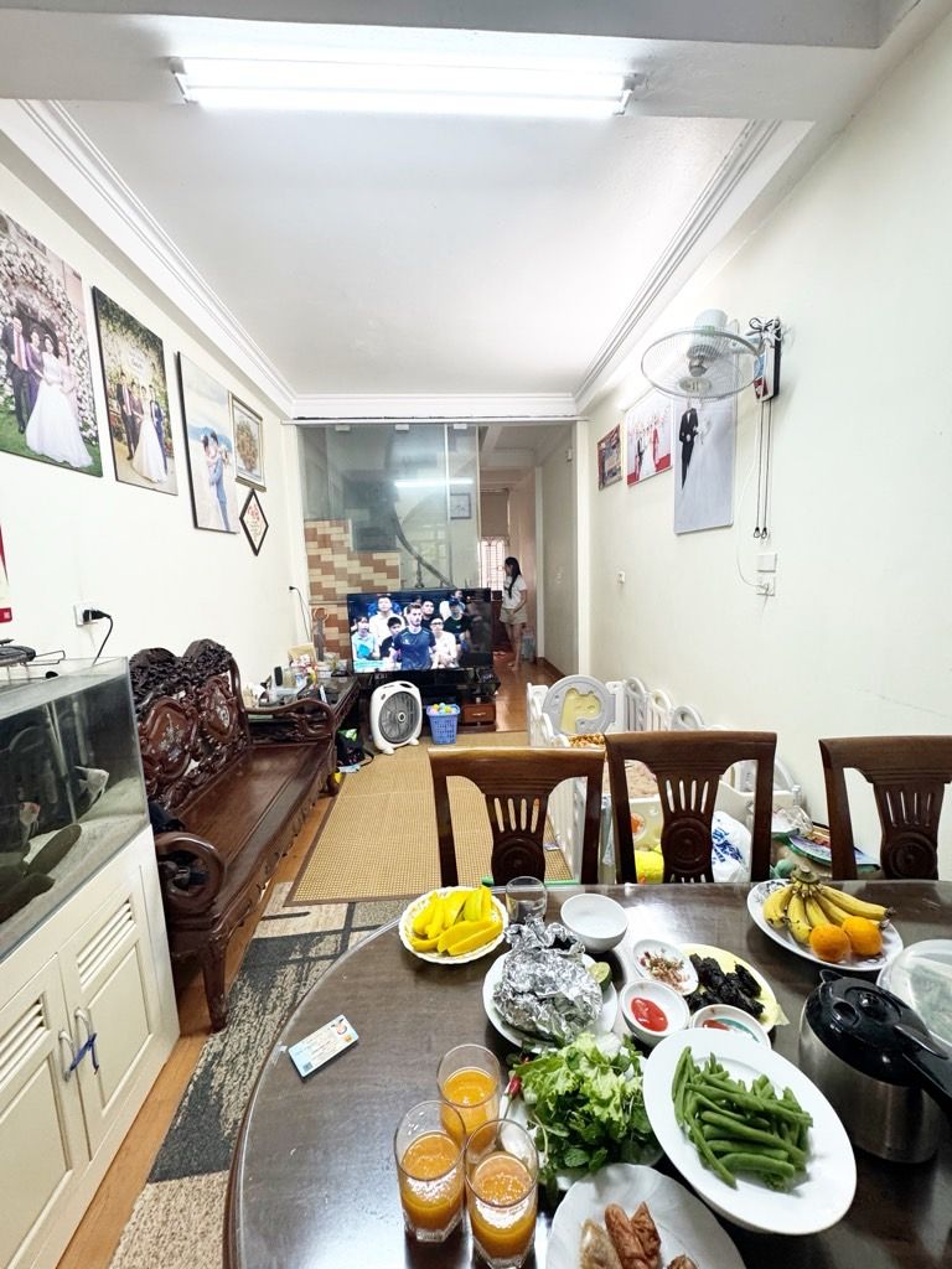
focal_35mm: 14
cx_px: 476
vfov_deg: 102.1
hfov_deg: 85.7
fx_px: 513
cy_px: 634
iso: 250
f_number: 2.2
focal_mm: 2.22
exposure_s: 1/50
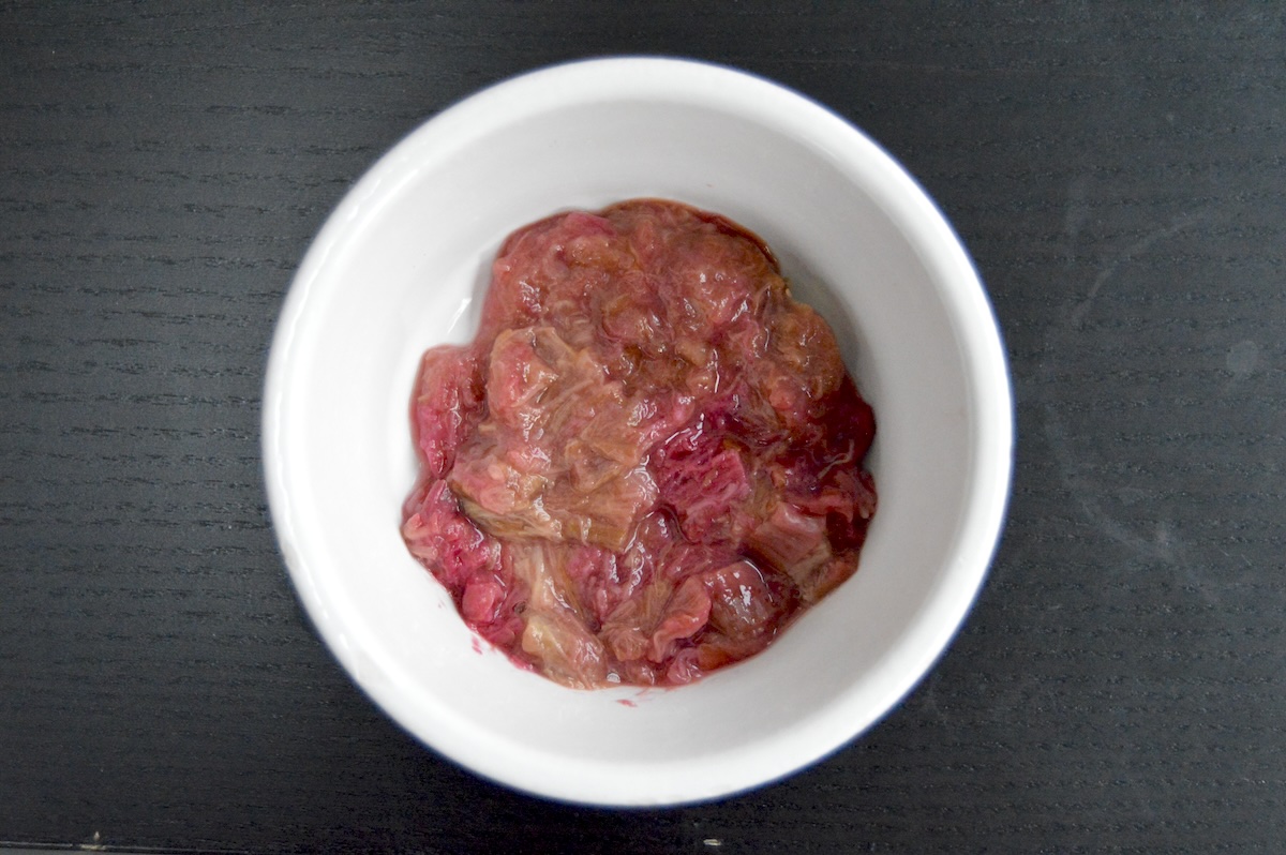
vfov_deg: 23.7
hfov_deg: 35.1
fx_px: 2034
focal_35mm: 57
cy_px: 428
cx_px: 643
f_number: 5.6
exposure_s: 1/125
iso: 6400
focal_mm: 38
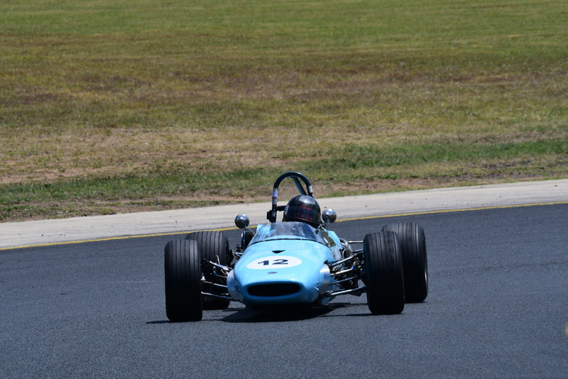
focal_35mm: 555
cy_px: 190
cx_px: 284
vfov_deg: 2.5
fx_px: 8759
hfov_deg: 3.7
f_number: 13
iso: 320
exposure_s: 1/640
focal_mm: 370
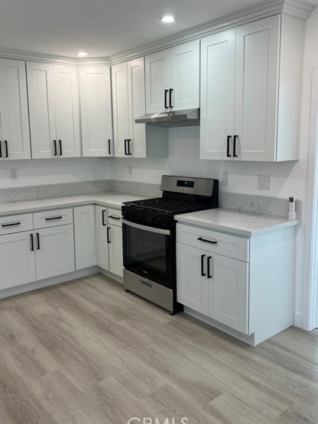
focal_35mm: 30
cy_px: 191
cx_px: 139
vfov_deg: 59.9
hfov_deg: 46.7
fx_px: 368
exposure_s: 1/120
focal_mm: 5.7
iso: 64
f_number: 1.5
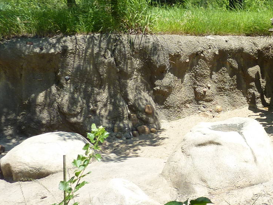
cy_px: 18
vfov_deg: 22.7
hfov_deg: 28.6
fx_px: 497
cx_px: 282
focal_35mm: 63
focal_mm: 4.7
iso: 100
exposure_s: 1/500
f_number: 3.4
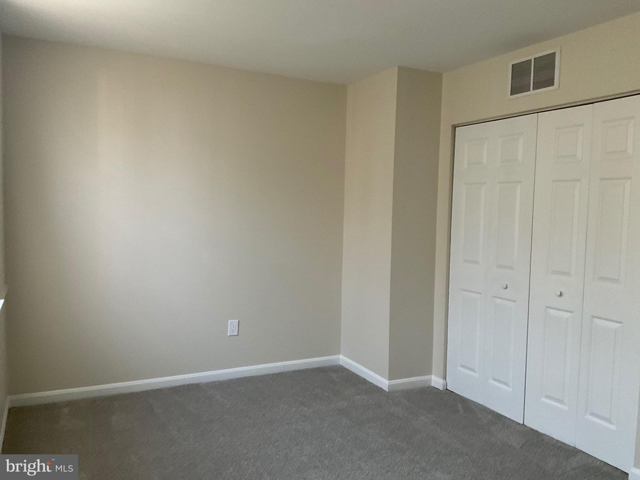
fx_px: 536
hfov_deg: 61.7
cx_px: 320
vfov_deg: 48.2
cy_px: 240
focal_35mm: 29
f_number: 1.8
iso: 200
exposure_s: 1/60
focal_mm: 3
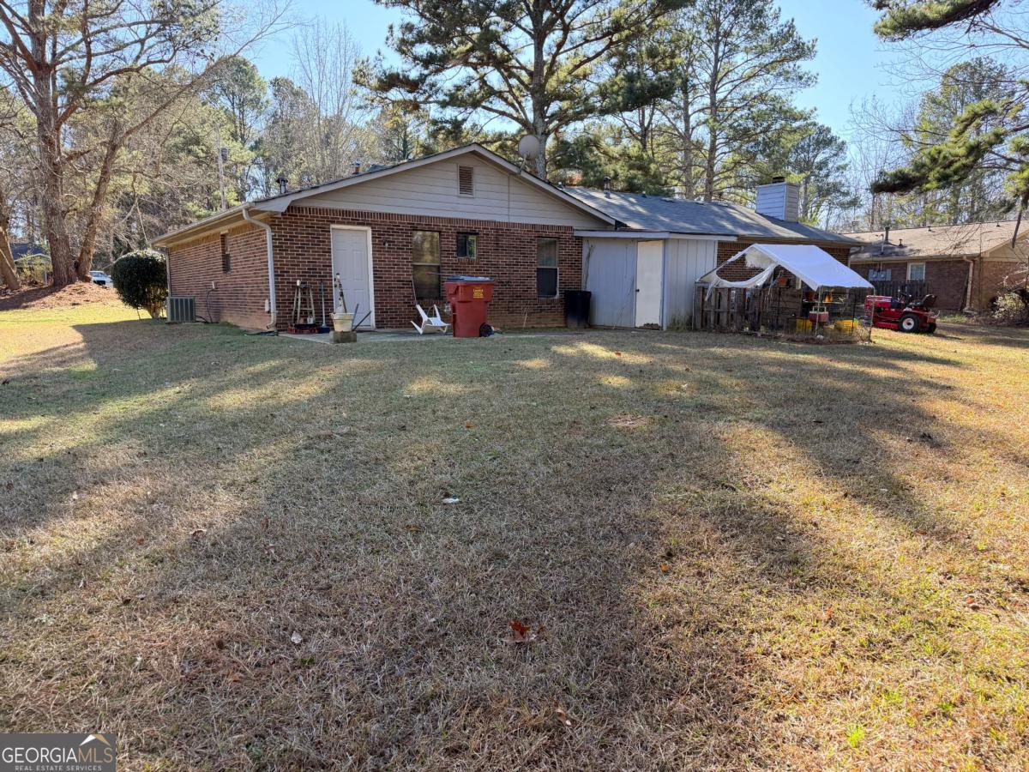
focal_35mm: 24
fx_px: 713
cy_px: 386
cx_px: 514
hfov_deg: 71.6
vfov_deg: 56.8
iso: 100
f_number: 1.78
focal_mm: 6.76
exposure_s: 1/796
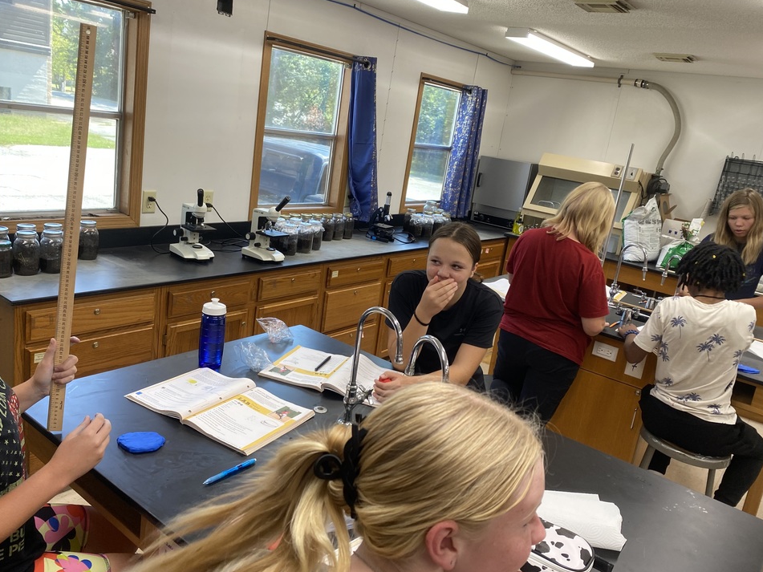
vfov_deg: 49.7
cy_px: 270
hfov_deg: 63.4
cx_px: 392
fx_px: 617
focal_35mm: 28
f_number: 1.8
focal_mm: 4.25
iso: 100
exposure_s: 1/120
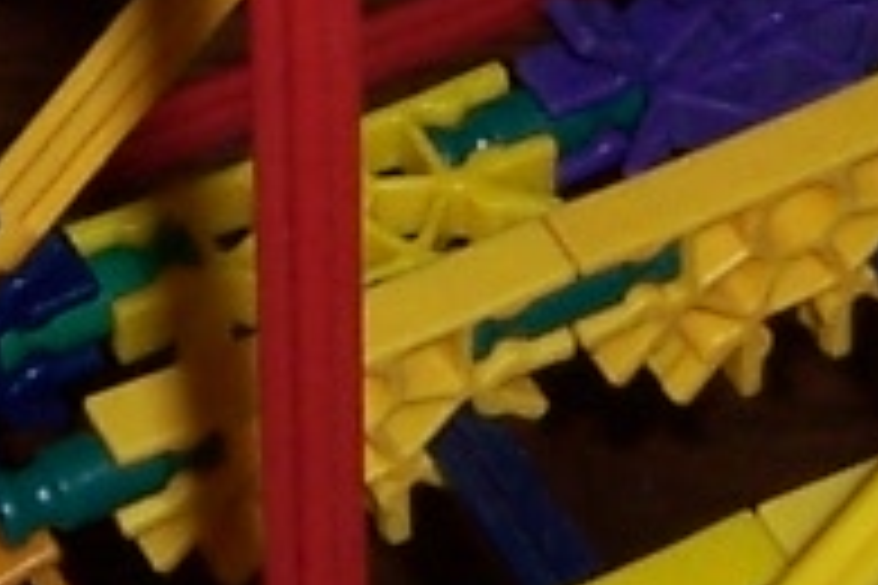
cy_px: -58
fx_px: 6658
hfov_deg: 7.5
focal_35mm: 273
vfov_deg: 5.0
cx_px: 81
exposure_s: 1/60
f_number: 2.8
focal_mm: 5.5
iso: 80
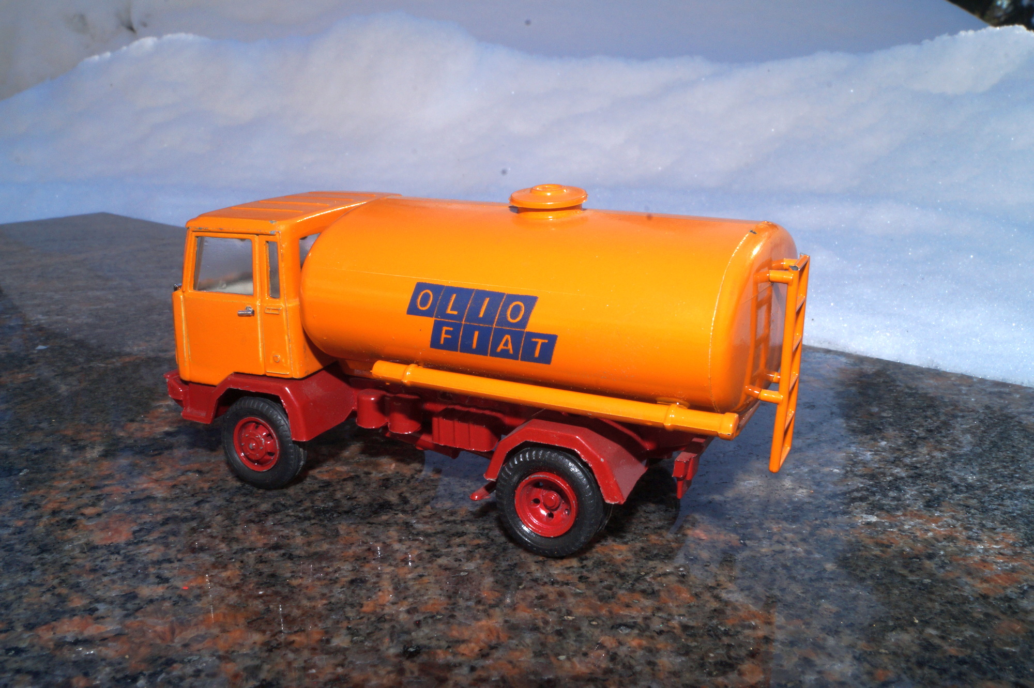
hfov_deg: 53.2
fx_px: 1033
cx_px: 517
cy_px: 344
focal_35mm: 36
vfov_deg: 36.8
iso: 200
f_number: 22
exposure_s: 1/60
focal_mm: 24
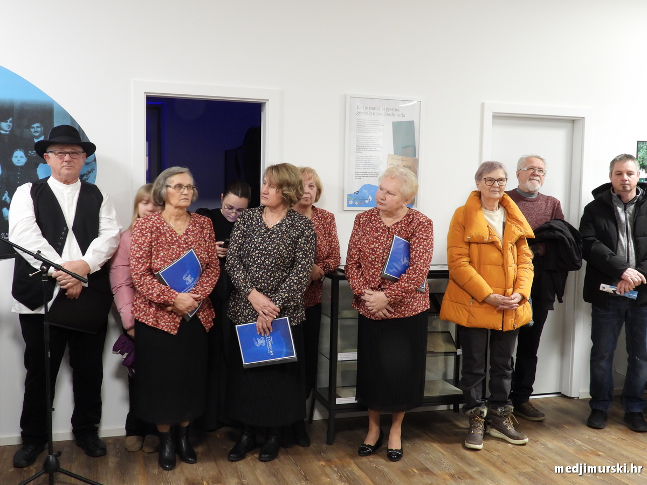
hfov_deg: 49.0
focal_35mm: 38
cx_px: 324
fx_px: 710
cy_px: 242
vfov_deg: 37.7
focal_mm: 6.8
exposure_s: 1/13
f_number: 3.2
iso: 400
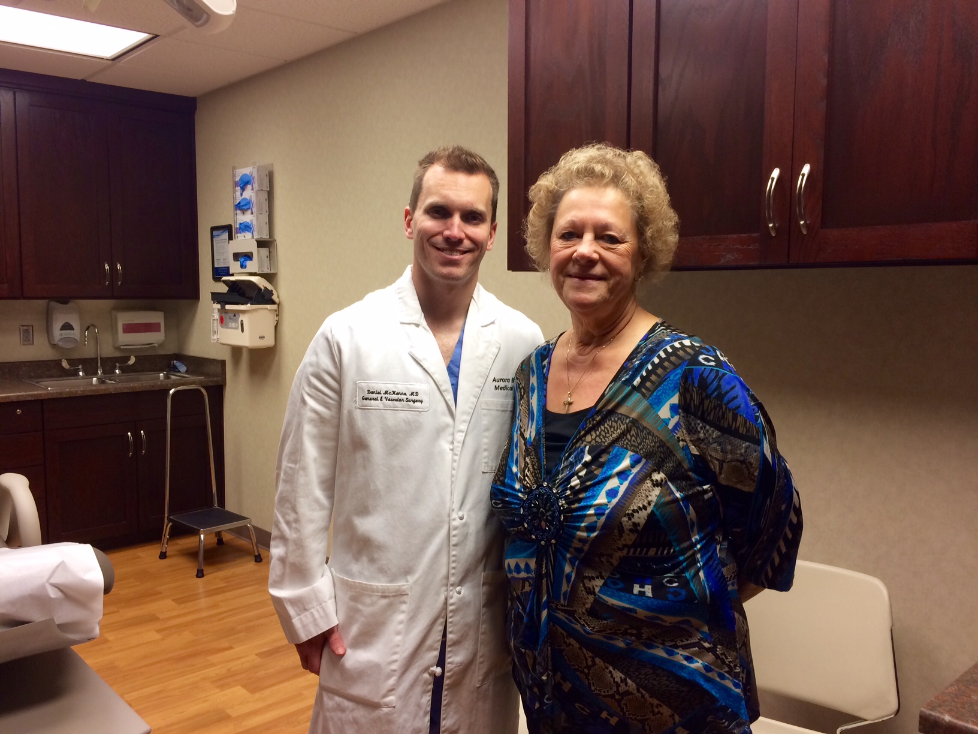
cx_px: 489
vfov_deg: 48.2
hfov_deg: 61.7
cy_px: 367
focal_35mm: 29
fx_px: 819
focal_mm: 4.15
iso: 64
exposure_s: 1/30
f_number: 2.2
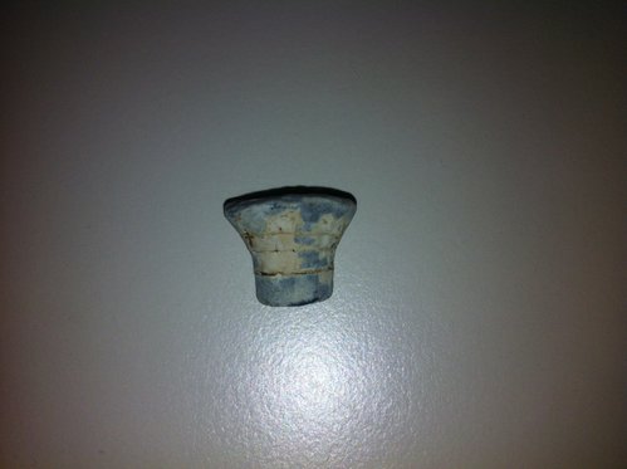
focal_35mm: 35
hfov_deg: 52.7
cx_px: 314
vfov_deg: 40.6
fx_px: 633
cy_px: 234
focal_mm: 3.85
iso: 80
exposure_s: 1/1280
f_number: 2.8
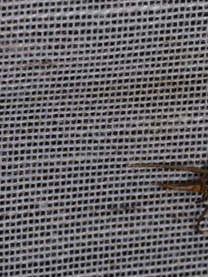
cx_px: 283
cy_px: 163
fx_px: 2228
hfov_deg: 5.3
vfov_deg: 7.1
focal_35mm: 278
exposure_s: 1/60
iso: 100
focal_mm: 85
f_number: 32
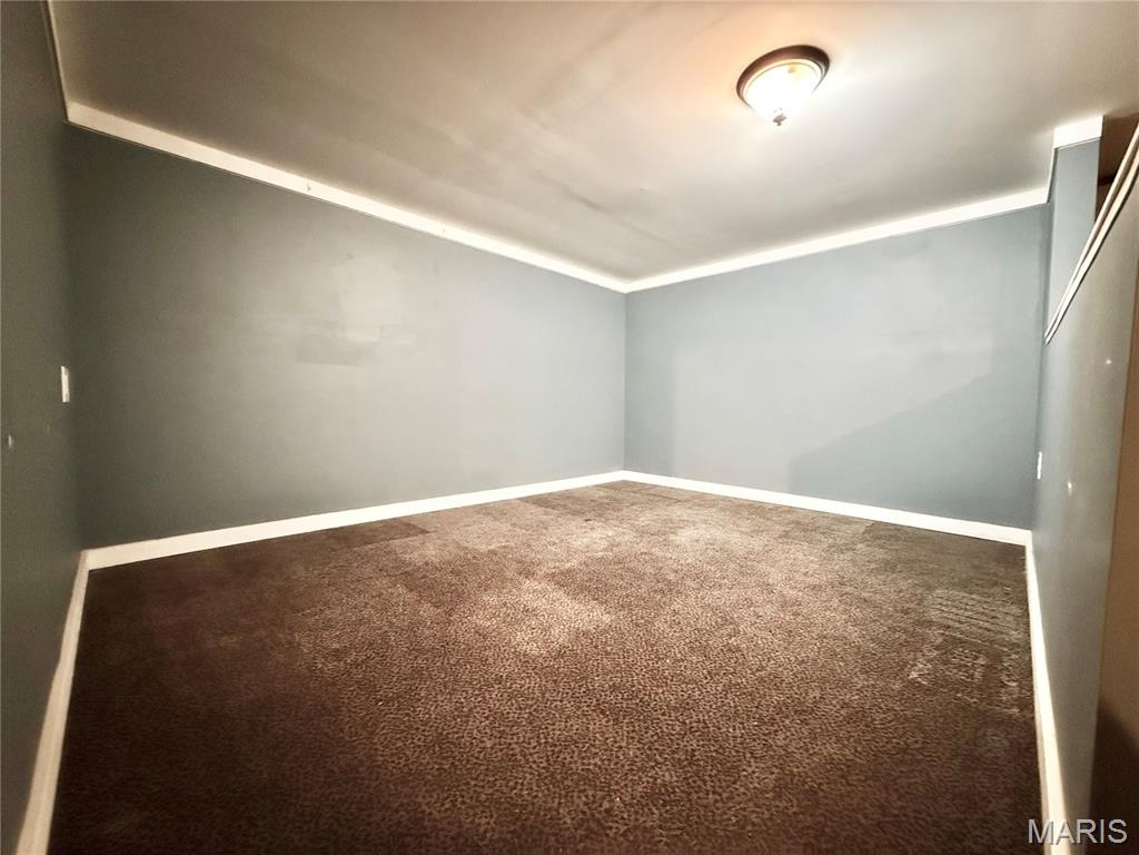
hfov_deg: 102.1
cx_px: 570
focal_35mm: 14
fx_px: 461
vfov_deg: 85.7
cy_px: 428
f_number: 2.2
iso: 1250
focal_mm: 2.22
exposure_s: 1/30
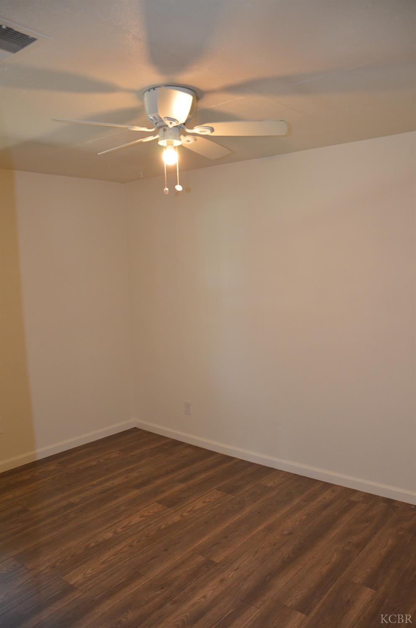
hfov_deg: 47.8
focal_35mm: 27
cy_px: 314
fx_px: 470
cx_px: 208
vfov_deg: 67.5
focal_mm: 18
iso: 720
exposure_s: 1/60
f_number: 3.5
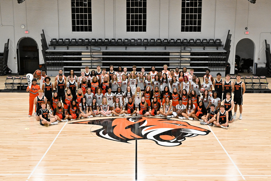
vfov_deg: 28.7
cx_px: 136
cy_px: 90
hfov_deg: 41.9
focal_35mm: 47
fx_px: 354
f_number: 10
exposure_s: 1/160
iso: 7200
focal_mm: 47
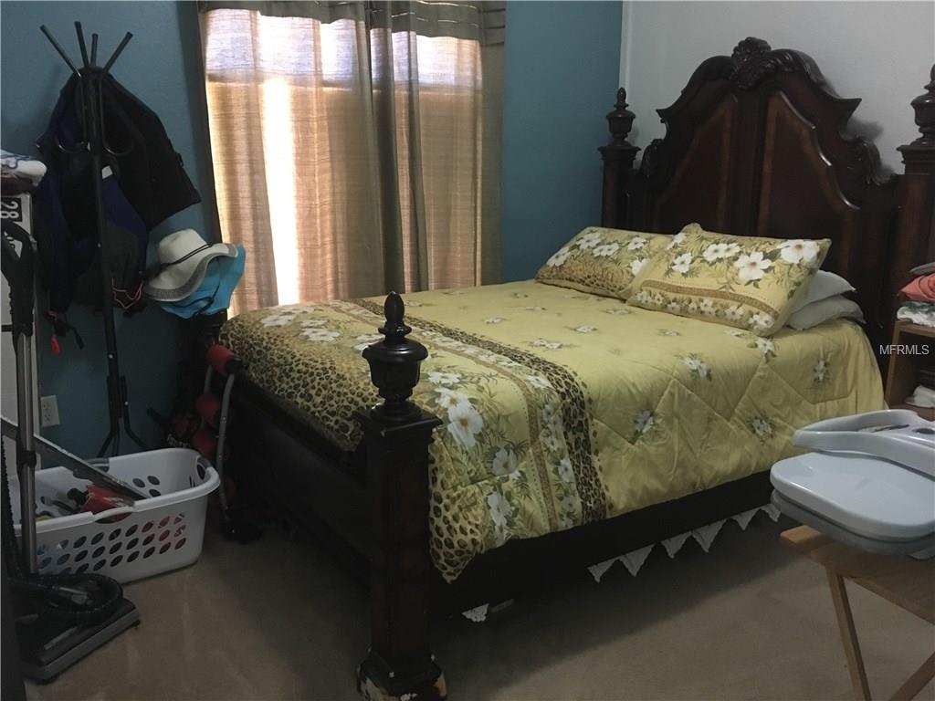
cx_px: 468
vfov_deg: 48.2
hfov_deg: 61.7
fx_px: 783
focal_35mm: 29
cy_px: 350
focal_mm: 4.15
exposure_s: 1/15
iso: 250
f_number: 2.2
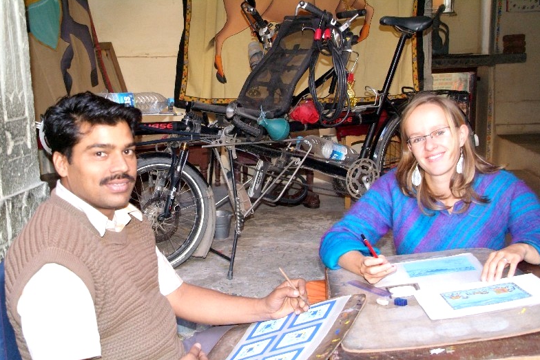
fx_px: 720
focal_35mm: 48
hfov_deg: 41.1
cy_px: 181
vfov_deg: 28.1
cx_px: 267
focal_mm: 31
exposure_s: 1/60
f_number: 5.6
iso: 1600
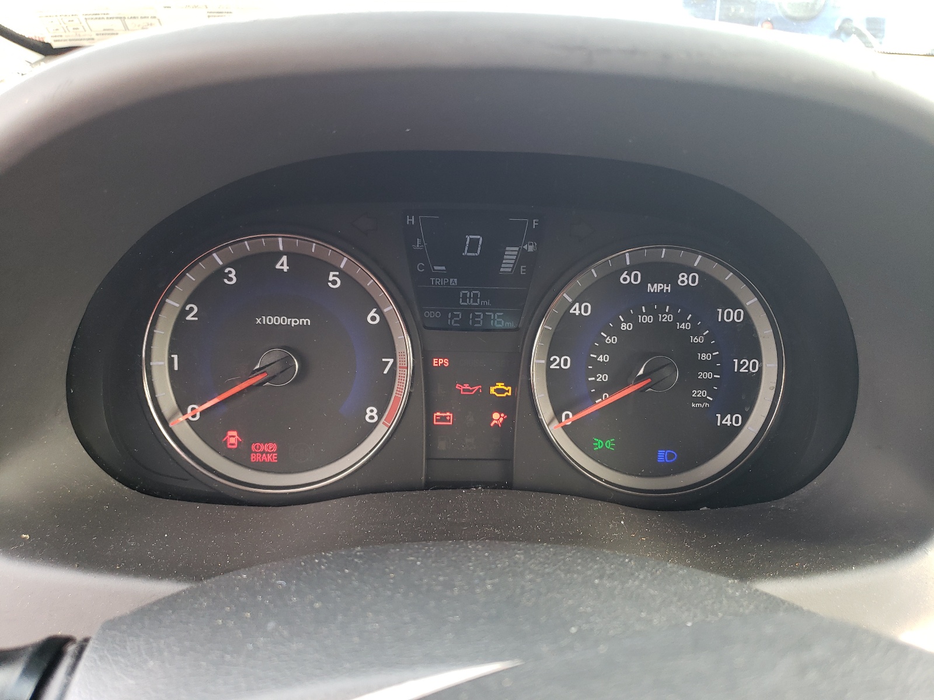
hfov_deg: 67.3
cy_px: 350
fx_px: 702
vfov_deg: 53.1
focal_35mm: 26
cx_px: 467
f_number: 1.5
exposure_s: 1/60.2
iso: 75
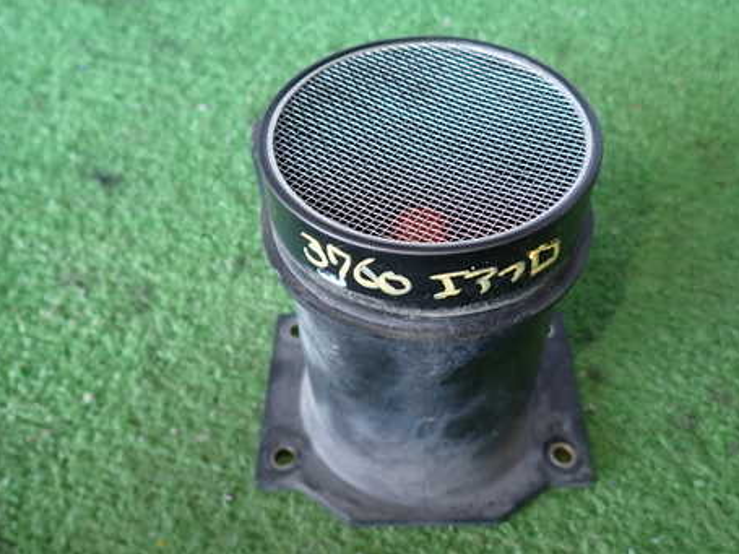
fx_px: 704
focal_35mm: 33
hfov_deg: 55.3
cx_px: 401
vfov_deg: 42.9
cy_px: 262
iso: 200
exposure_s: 1/50
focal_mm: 4.5
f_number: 2
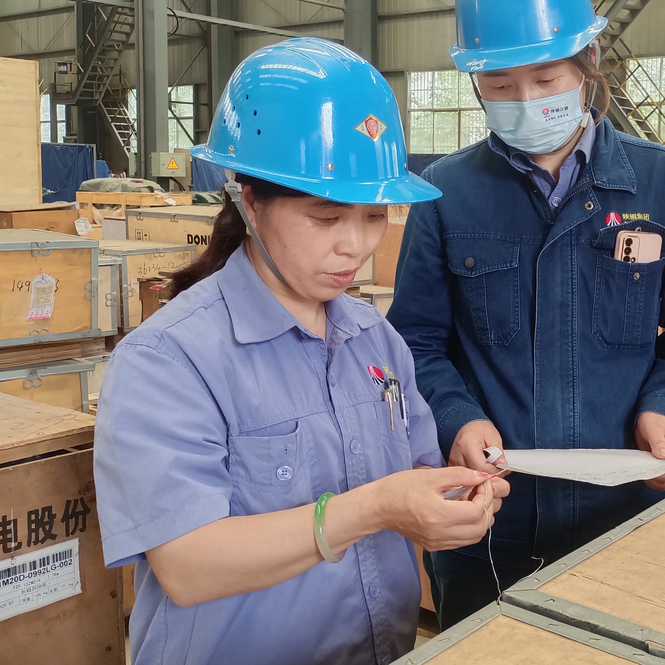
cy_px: 258
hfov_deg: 37.3
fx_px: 935
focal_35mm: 43
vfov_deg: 39.0
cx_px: 561
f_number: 1.79
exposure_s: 1/50
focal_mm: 4.71
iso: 469
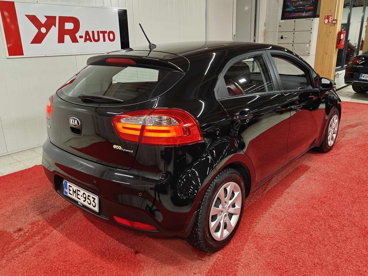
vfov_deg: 48.2
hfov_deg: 61.7
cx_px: 184
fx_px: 308
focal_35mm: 29
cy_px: 138
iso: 100
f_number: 1.8
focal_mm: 5.59
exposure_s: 1/53
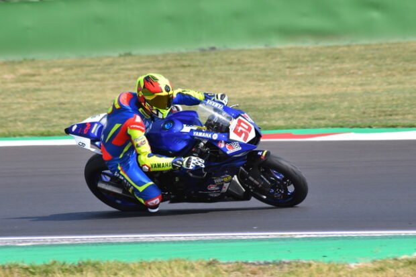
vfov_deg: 3.1
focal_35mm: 450
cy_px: 138
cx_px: 208
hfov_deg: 4.6
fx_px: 5198
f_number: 10
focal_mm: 300
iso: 400
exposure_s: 1/1000
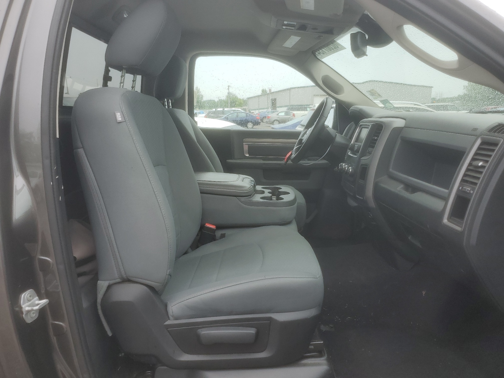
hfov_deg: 67.3
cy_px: 189
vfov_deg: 53.1
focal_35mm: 26
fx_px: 379
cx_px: 252
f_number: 1.5
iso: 50
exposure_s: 1/417
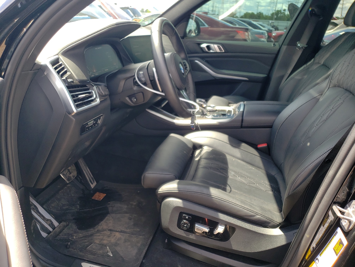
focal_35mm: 26
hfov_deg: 67.3
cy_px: 134
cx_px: 178
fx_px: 267
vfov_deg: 53.1
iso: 50
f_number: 1.5
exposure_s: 1/323
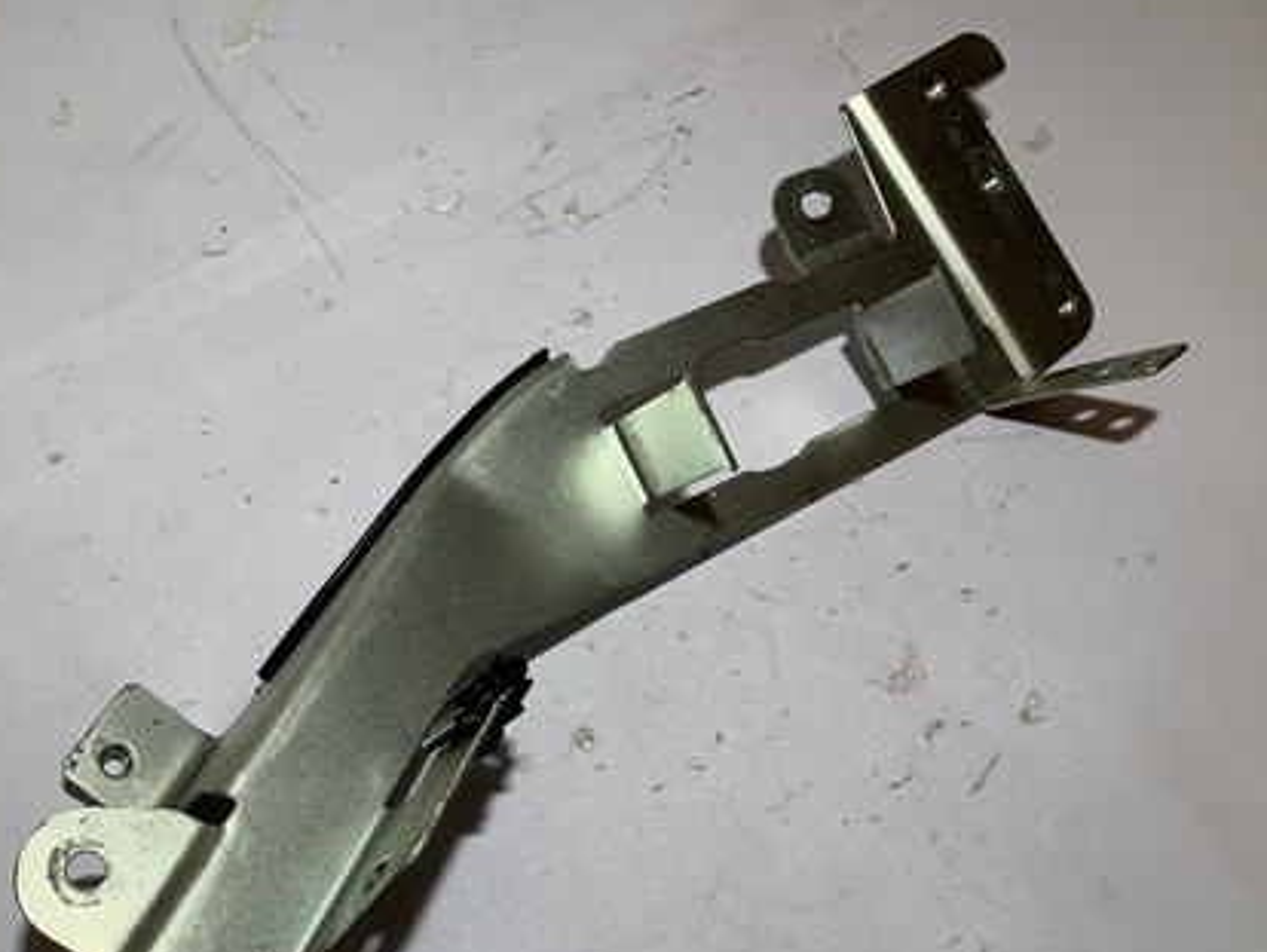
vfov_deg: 39.6
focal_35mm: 36
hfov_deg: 50.9
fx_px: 1318
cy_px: 554
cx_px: 491
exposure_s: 1/122
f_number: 1.8
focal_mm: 4.25
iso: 32
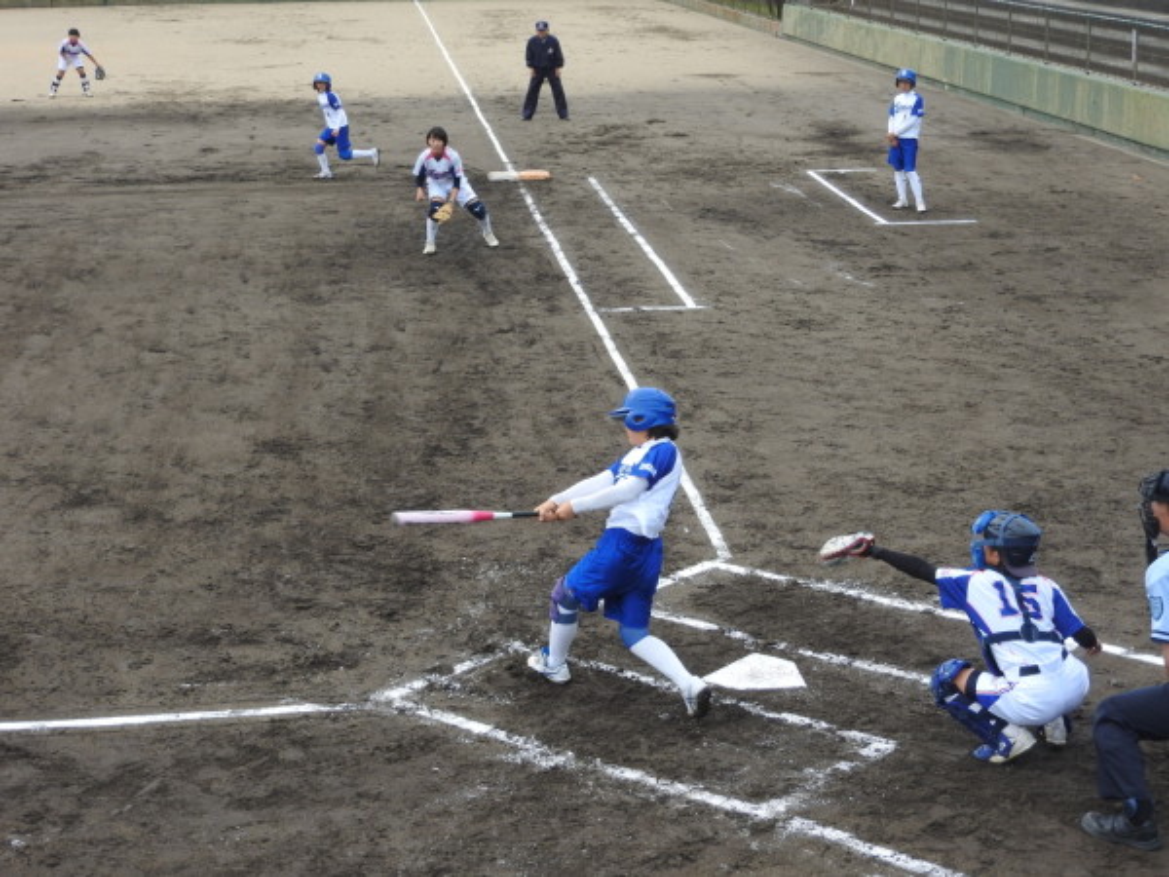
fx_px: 2195
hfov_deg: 29.8
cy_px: 438
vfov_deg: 22.6
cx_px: 584
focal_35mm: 65
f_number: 4.2
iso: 100
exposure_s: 1/250
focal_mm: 11.6
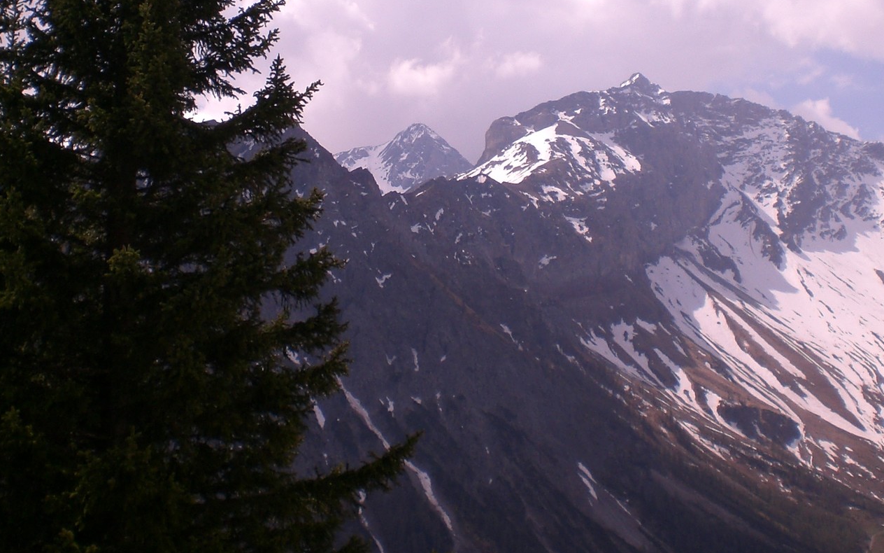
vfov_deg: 19.0
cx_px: 377
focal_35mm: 68
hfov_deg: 30.2
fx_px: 1638
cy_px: 153
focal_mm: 6.3
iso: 50
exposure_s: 1/1000
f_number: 4.4
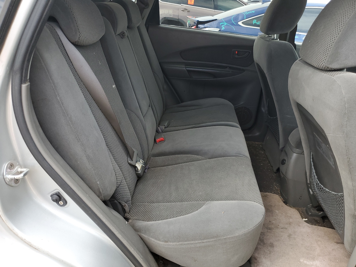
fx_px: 267
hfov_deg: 67.3
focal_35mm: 26
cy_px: 134
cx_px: 178
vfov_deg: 53.1
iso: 50
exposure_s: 1/294
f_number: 1.5
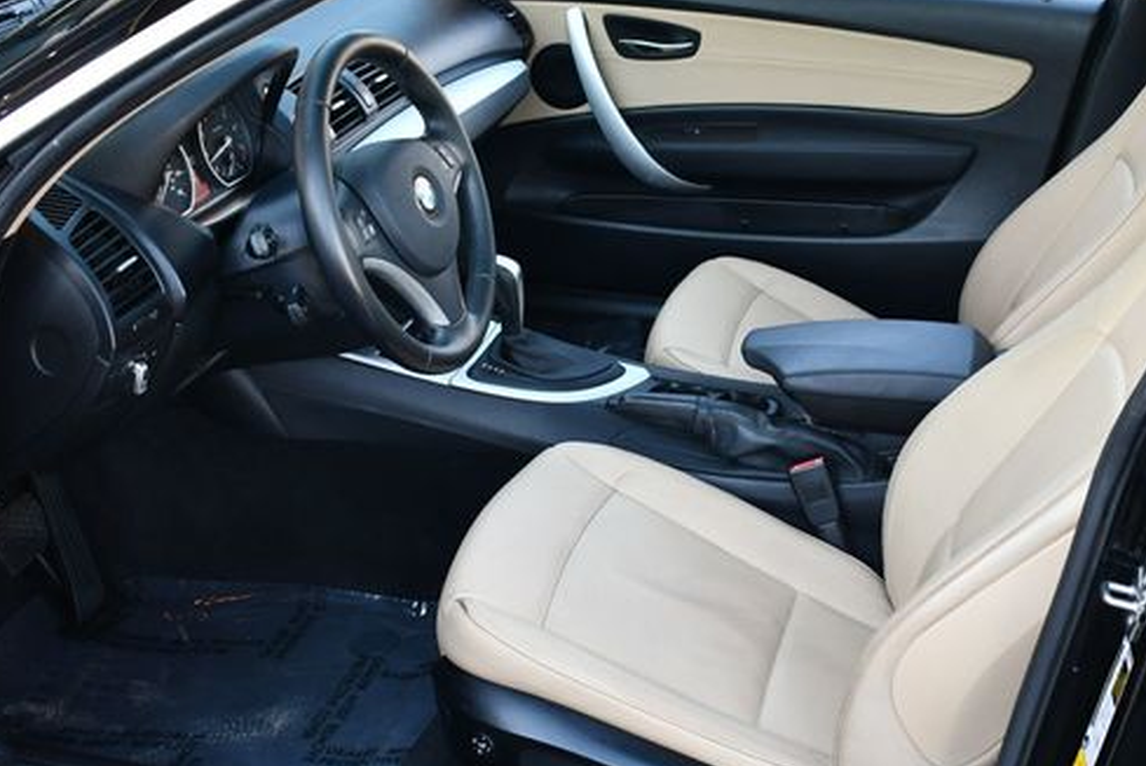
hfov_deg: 36.1
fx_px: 1752
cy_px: 410
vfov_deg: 24.7
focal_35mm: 55
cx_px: 663
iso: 640
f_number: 3.8
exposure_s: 1/250
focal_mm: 21
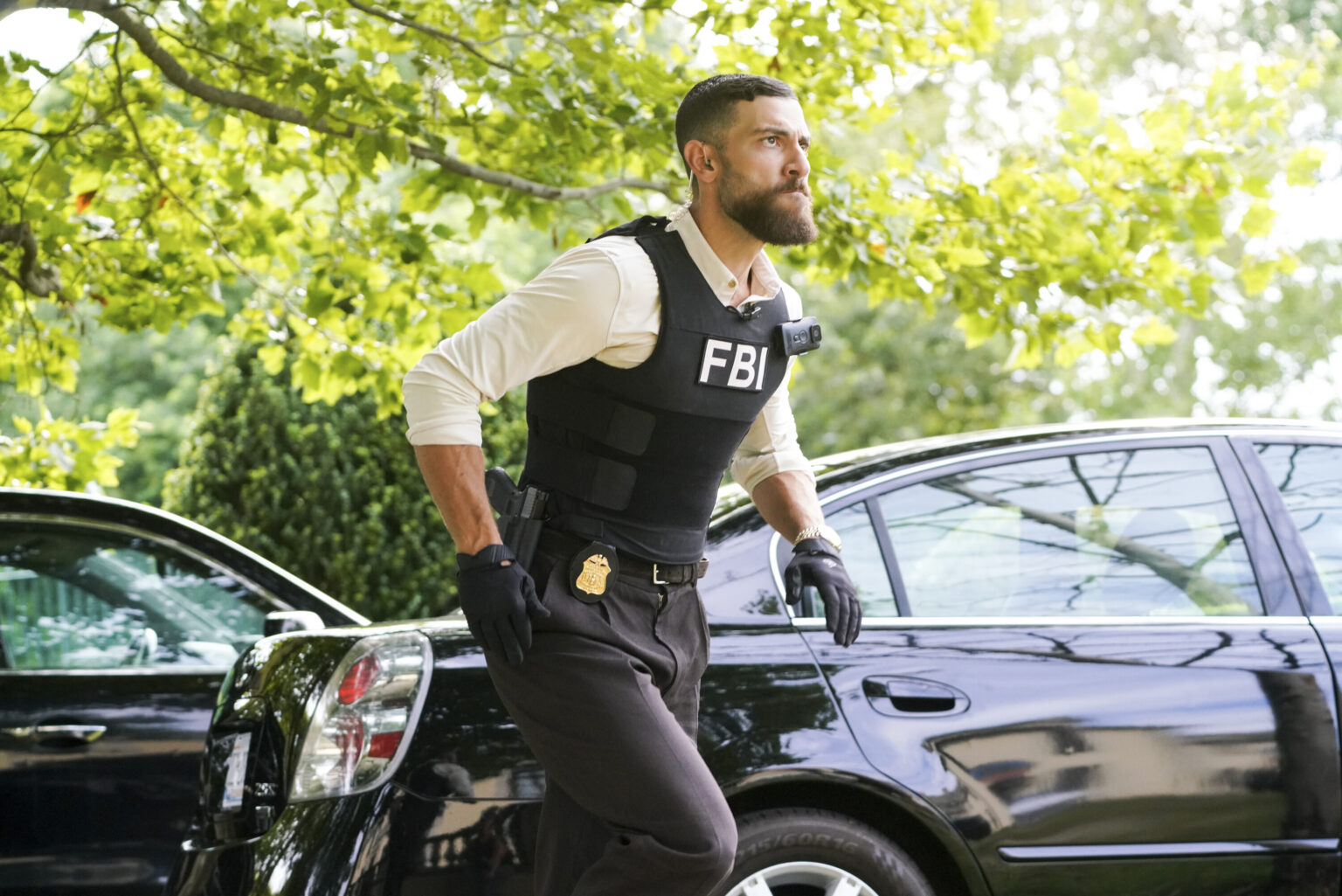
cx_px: 671
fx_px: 5220
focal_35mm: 140
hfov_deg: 14.6
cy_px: 448
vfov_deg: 9.8
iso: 3200
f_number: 7.1
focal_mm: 140
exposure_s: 1/800
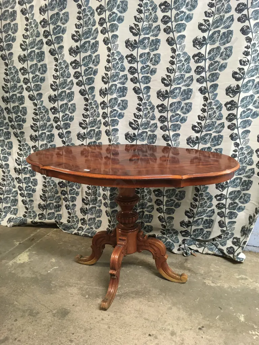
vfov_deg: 61.7
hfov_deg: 48.2
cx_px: 130
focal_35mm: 29
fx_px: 289
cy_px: 172
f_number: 2.2
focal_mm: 4.15
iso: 200
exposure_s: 1/33
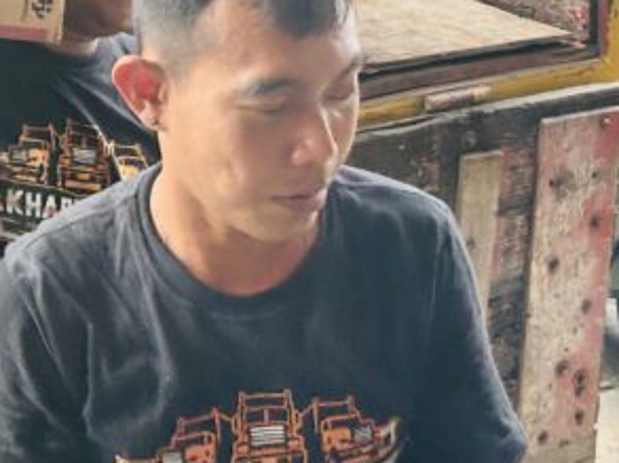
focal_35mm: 91
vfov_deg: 15.1
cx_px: 247
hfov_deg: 21.5
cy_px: -205
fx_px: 1625
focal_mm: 5.7
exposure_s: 1/298
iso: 50
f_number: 1.5
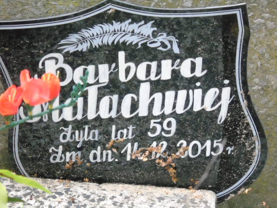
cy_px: 104
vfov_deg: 4.1
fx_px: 2905
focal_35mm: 363
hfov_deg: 5.5
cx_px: 138
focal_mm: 65
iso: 800
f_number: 5.2
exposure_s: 1/50
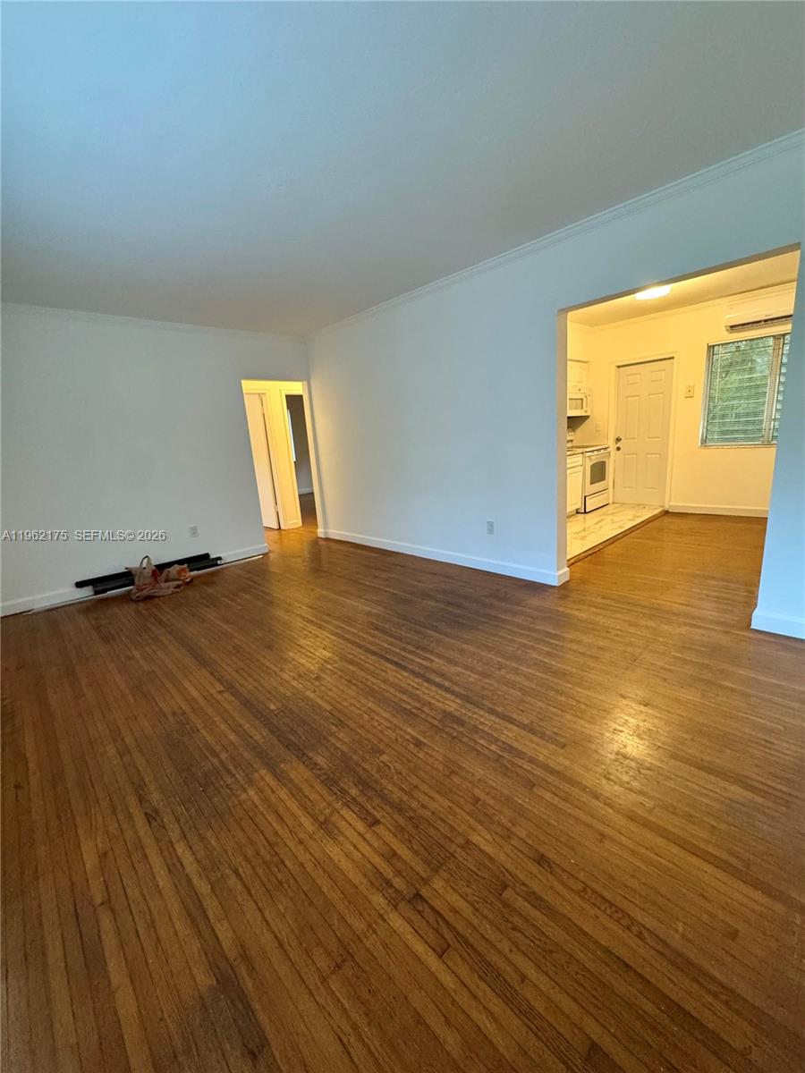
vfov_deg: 102.1
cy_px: 536
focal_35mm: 14
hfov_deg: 85.7
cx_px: 402
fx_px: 434
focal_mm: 2.22
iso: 640
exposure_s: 1/60
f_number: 2.2
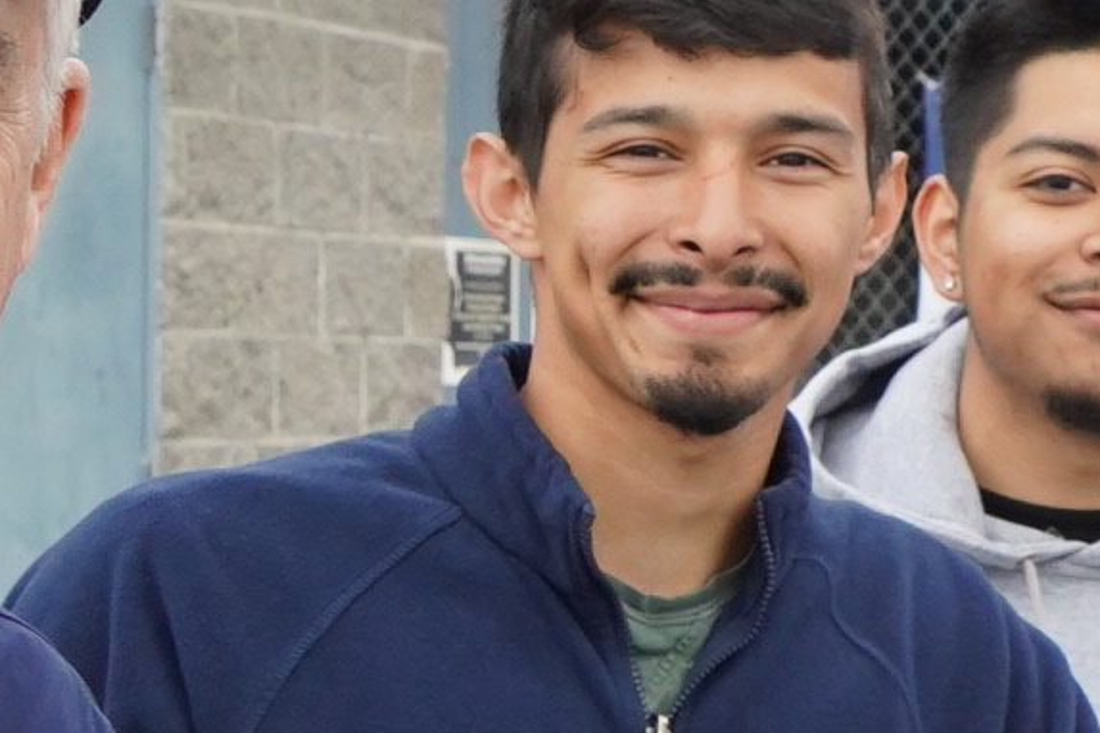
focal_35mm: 165
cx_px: 2611
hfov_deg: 10.7
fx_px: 5041
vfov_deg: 8.3
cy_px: 399
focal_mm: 24
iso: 1000
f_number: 8
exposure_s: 1/320
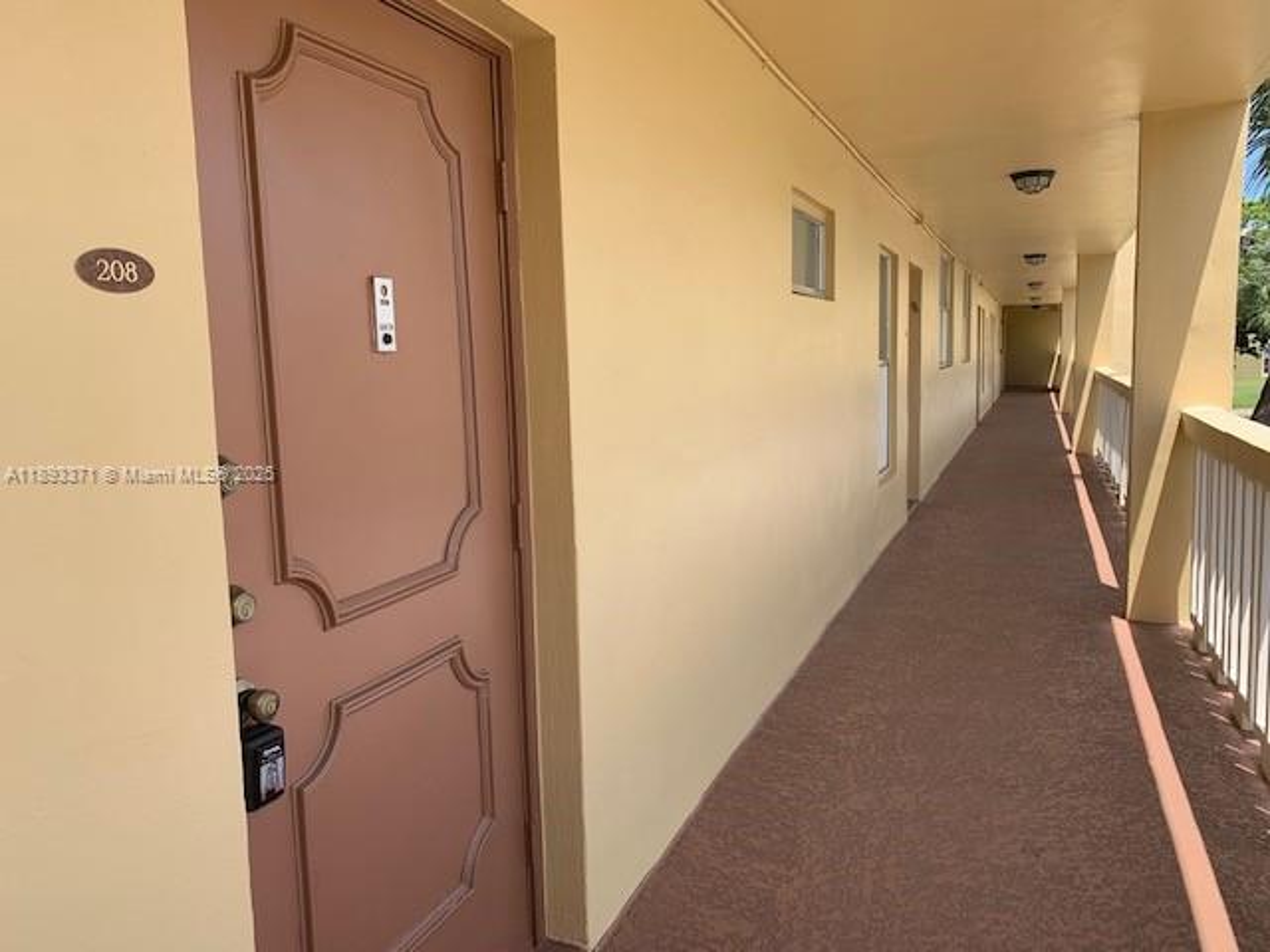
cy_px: 476
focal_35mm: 26
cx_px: 635
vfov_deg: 53.1
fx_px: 954
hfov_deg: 67.3
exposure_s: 1/635
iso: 25
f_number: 1.8
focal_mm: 4.25
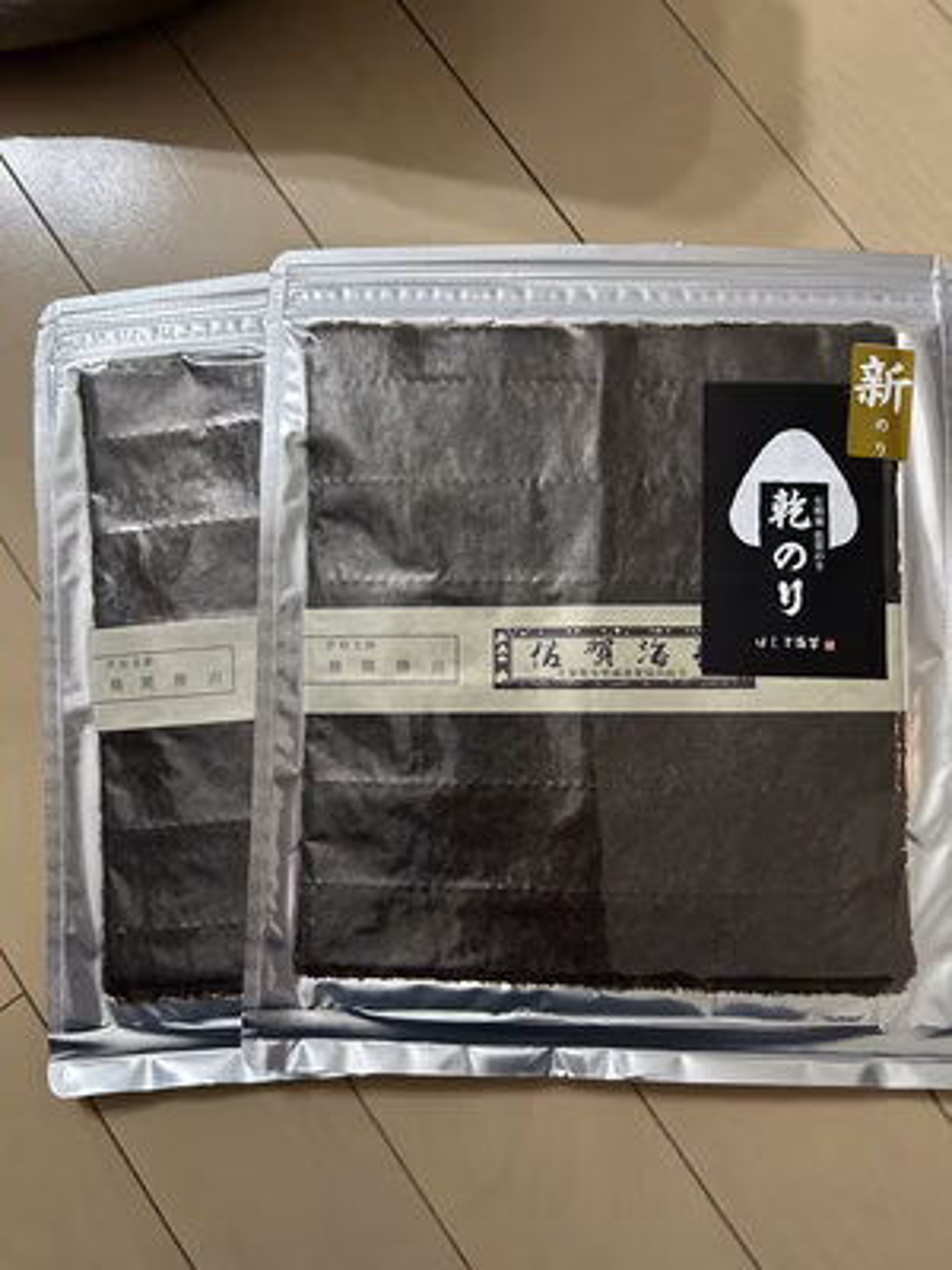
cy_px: 635
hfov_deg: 53.1
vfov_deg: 67.3
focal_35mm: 26
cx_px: 476
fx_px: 953
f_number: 1.5
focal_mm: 5.7
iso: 500
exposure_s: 1/60
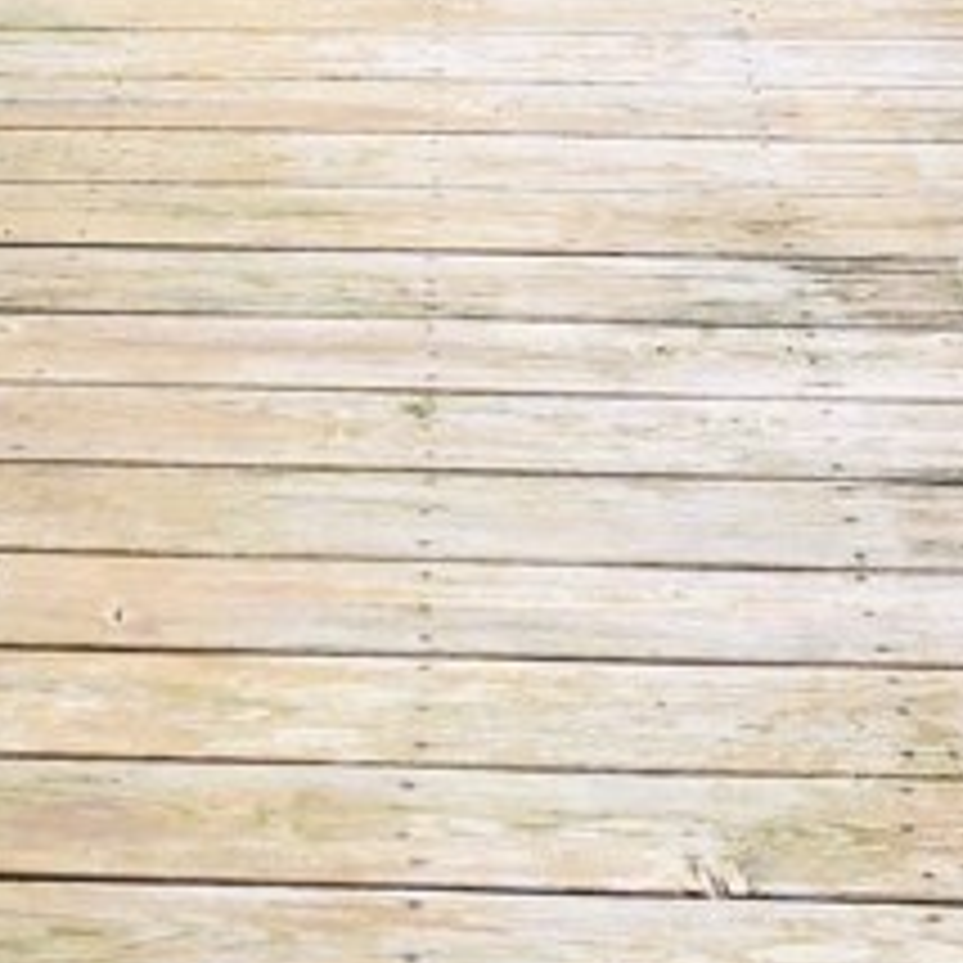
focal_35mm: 89
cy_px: -338
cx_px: 342
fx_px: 2801
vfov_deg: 18.0
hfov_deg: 19.5
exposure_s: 1/415
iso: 20
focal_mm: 3.99
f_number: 1.8
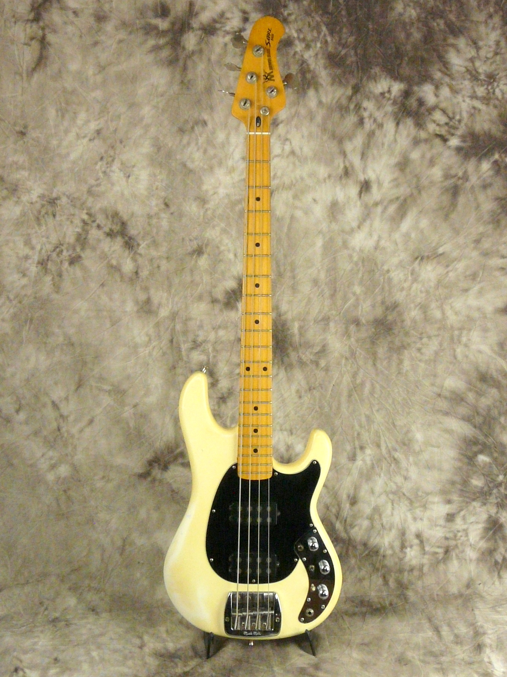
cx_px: 254
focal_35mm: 48
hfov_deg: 30.3
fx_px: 937
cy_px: 338
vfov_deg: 39.7
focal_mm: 4.9
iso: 400
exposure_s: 1/200
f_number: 4
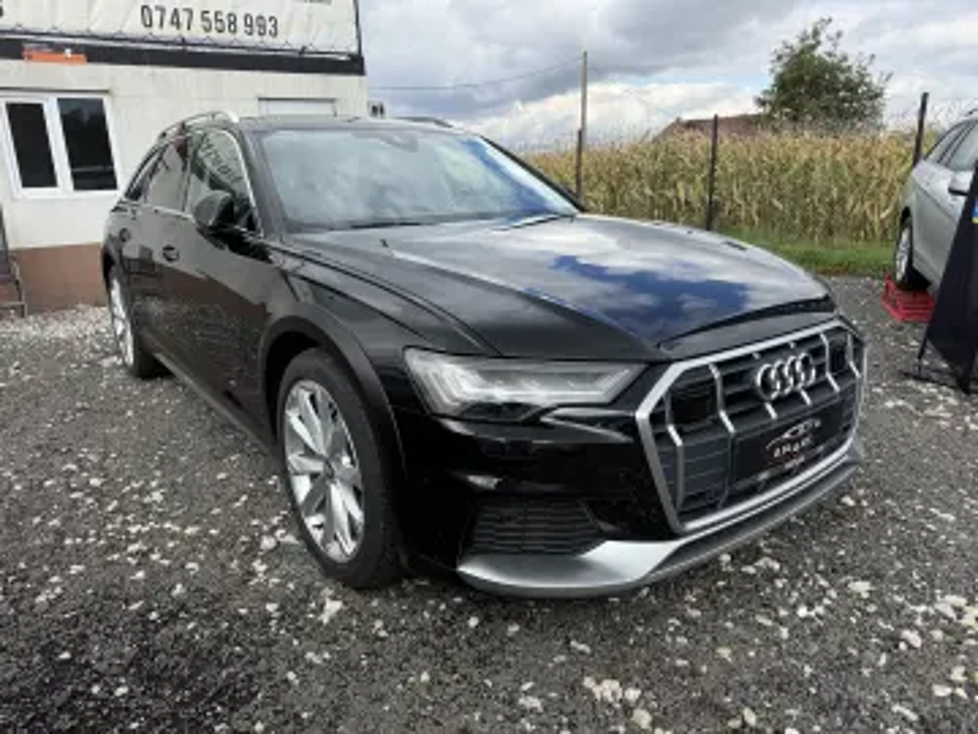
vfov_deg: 56.8
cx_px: 489
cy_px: 367
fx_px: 678
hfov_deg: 71.6
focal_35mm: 24
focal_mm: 6.76
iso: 80
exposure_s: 1/1949
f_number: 1.78
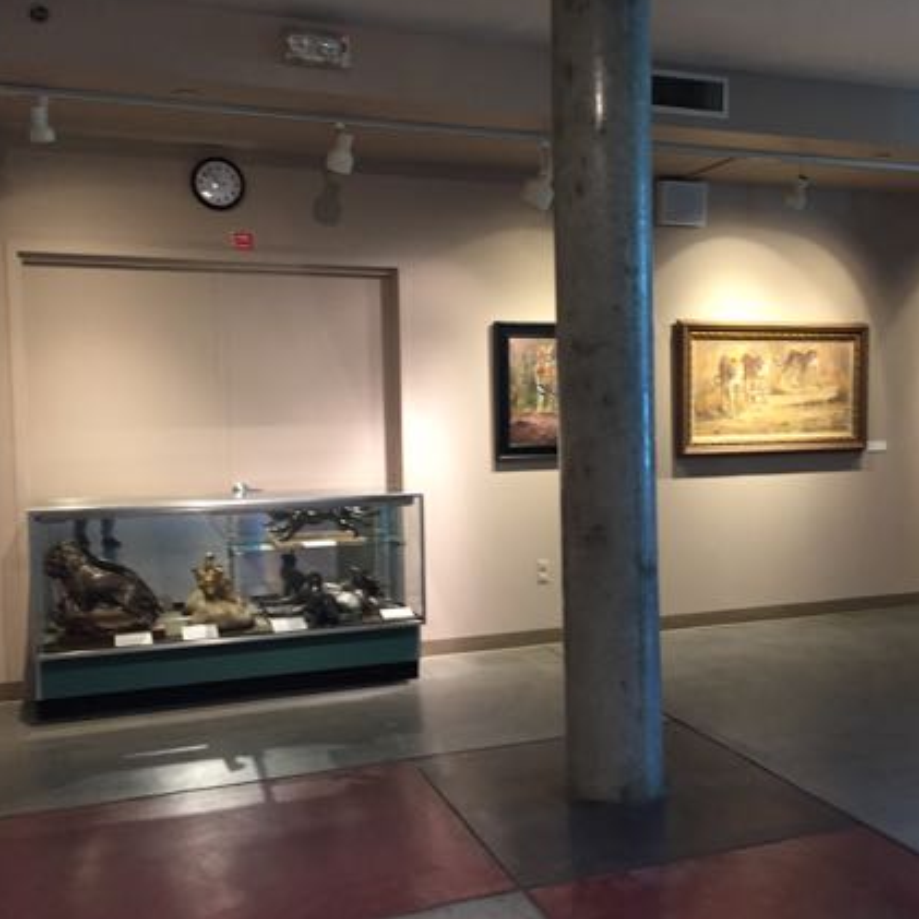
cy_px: 453
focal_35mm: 35
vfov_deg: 47.2
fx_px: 1051
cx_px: 536
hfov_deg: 47.0
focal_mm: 4.15
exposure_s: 1/30
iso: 160
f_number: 2.2
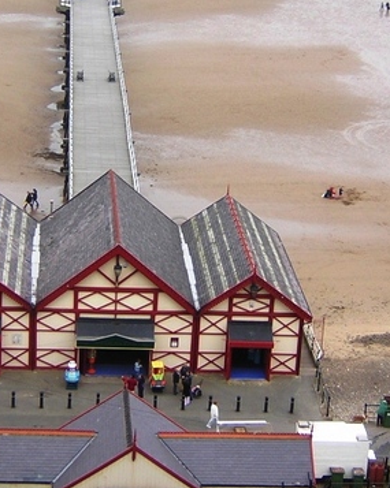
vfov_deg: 21.0
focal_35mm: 91
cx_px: 123
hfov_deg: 16.8
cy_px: 221
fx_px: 1315
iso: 100
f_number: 3.2
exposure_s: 1/190
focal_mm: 7.1
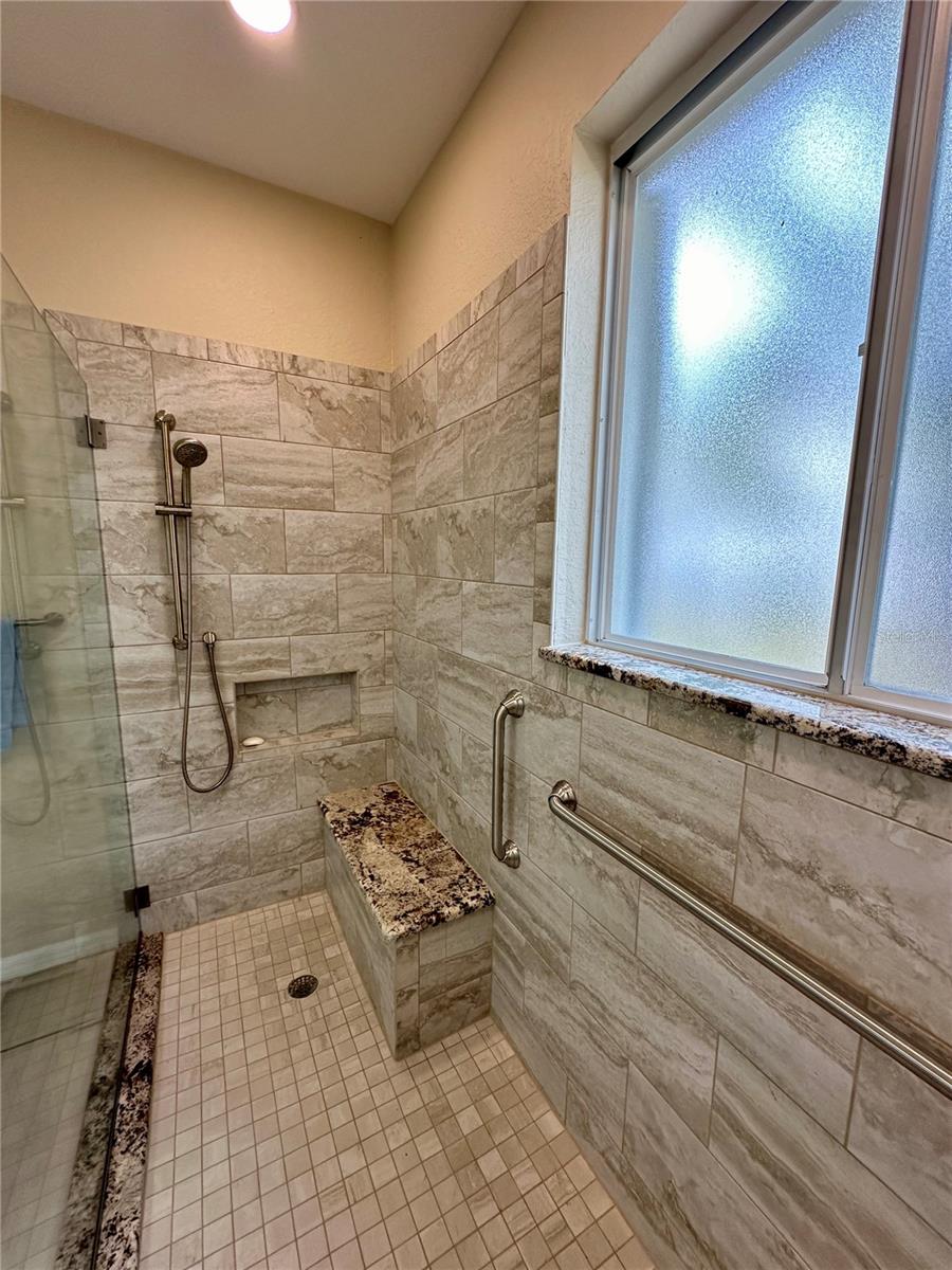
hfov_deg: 85.7
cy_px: 635
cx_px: 476
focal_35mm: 14
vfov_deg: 102.1
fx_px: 513
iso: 125
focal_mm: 2.22
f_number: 2.2
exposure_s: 1/120
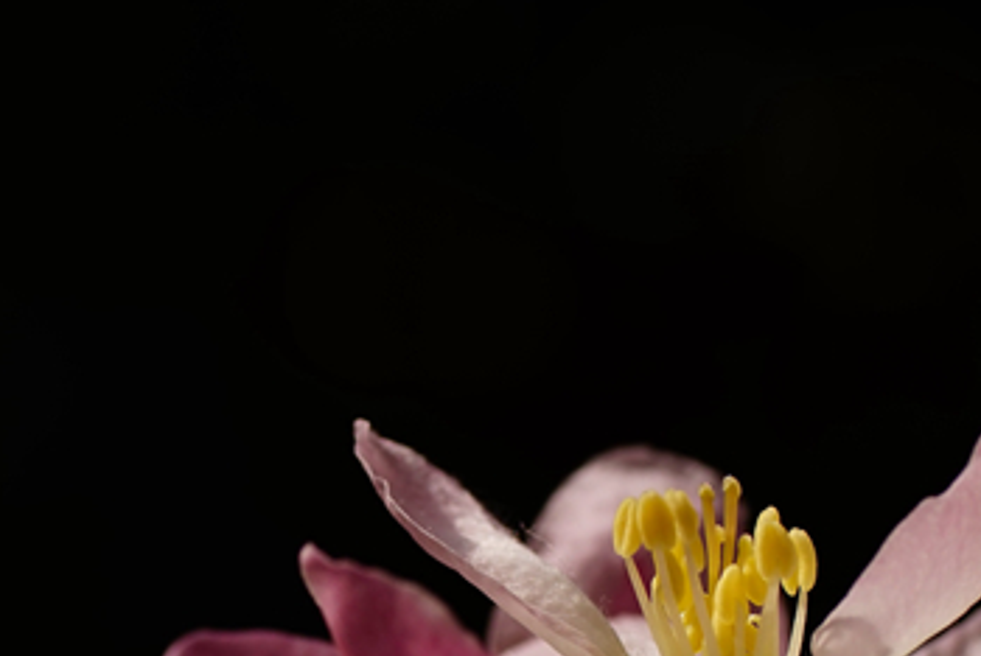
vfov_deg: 5.3
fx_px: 7009
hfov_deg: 8.0
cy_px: 736
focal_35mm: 257
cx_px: 171
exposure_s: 1/320
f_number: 7.1
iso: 80
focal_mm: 90
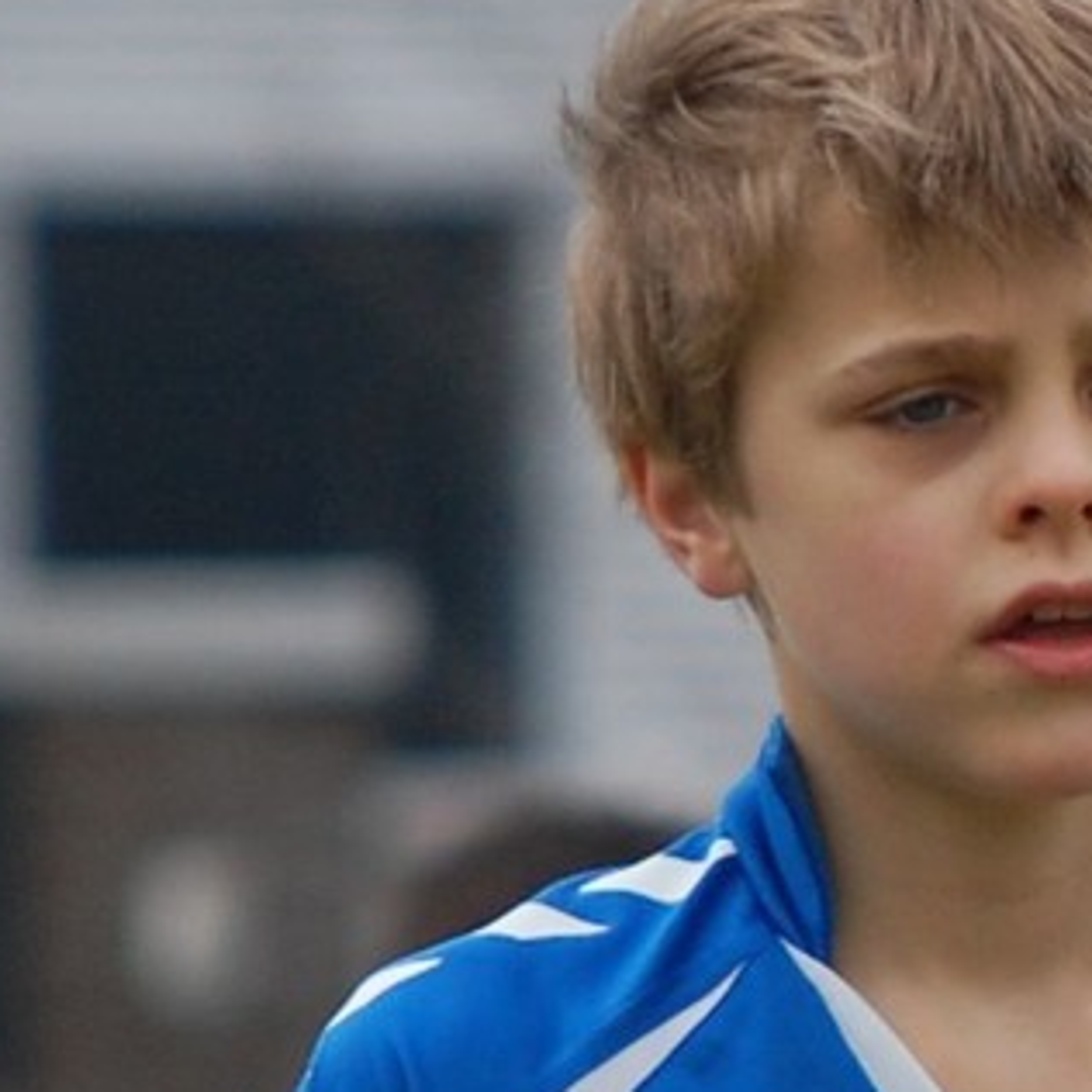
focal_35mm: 825
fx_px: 29445
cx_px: 1019
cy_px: 1358
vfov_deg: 2.1
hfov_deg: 2.1
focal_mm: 200
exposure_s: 1/800
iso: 400
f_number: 5.6
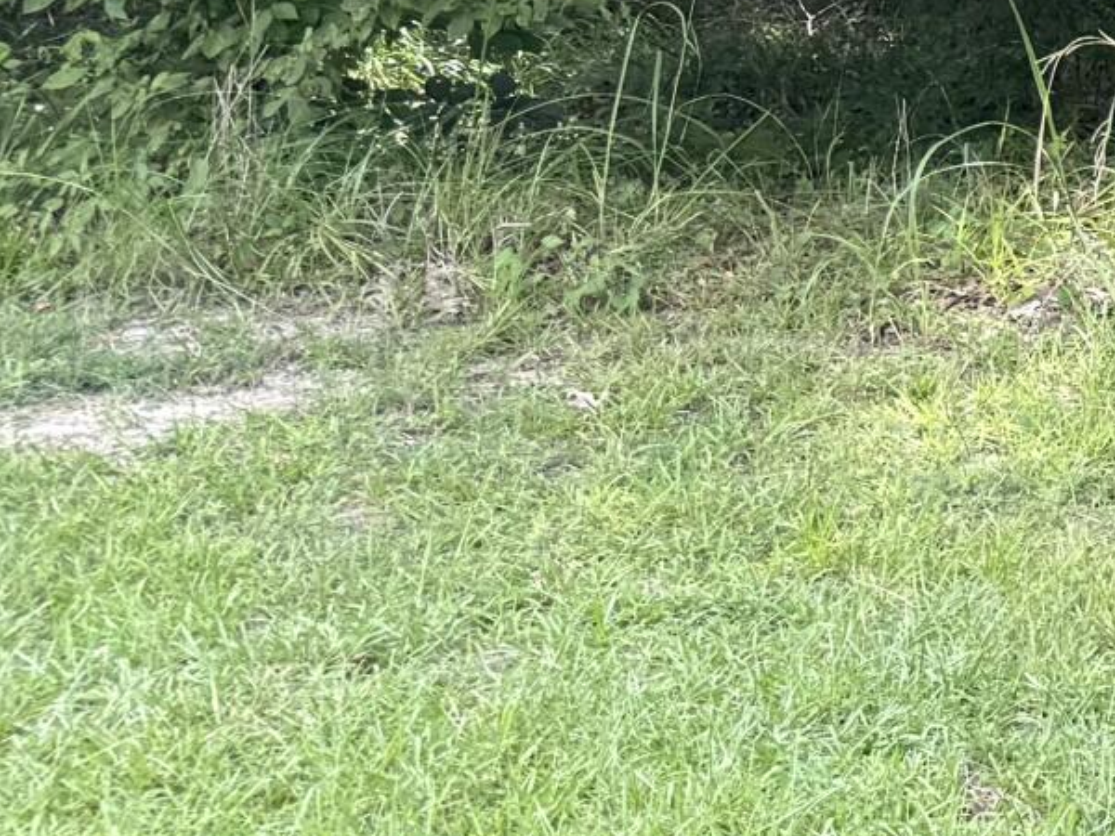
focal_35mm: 120
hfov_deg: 12.6
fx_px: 3865
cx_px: 2726
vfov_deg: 11.4
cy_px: -734
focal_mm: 6.76
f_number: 1.78
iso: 64
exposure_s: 1/228
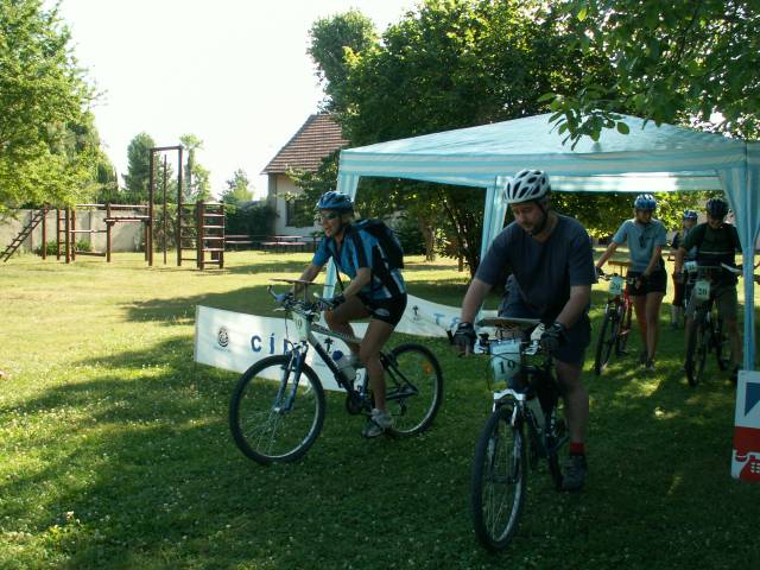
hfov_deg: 52.6
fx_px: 768
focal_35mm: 35
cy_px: 285
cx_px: 380
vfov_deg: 40.7
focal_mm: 5.86
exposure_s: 1/160
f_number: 2.8
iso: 50
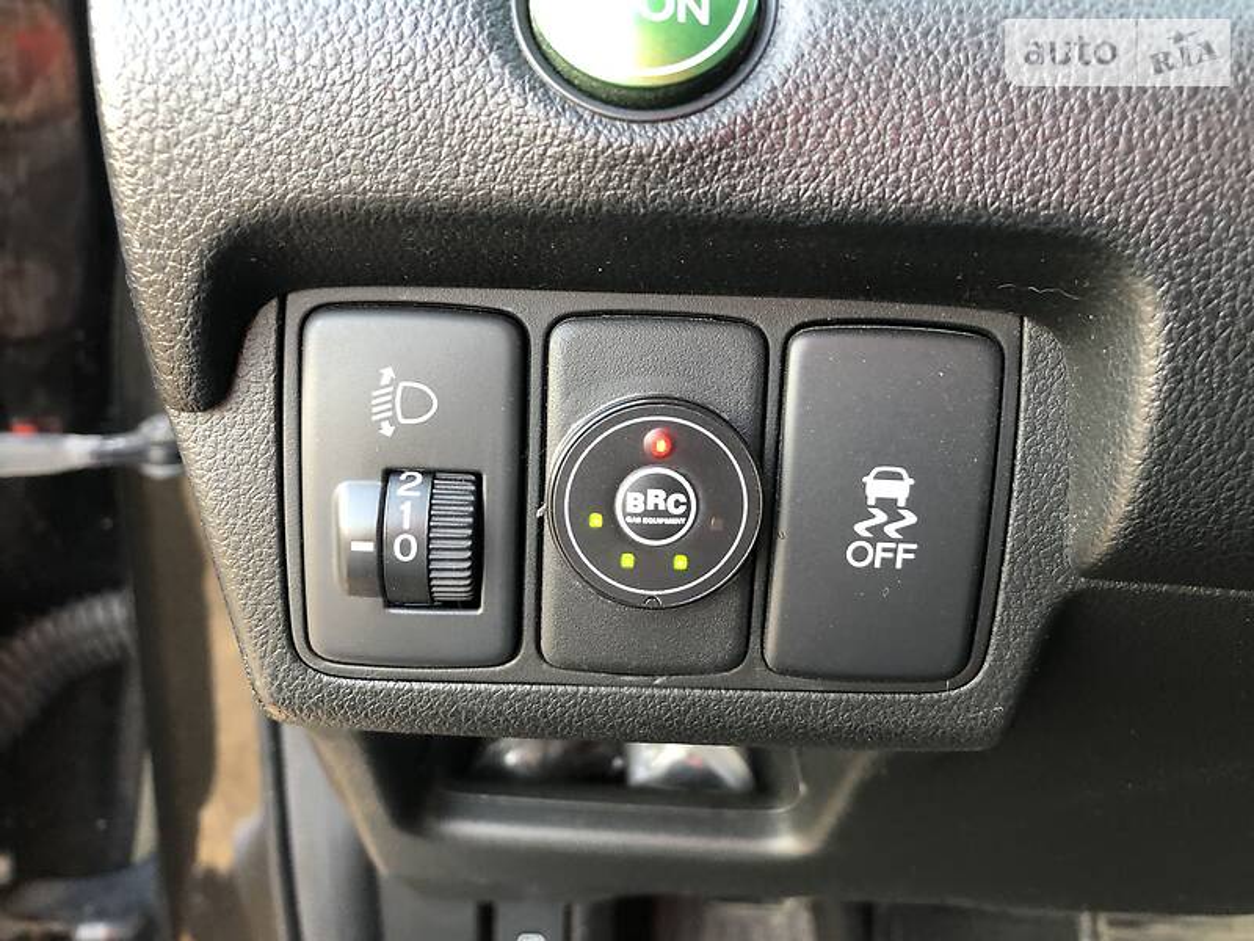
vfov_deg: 49.7
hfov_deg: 63.4
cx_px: 627
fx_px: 1014
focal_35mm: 28
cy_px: 470
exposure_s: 1/15
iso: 40
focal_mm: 4
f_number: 1.8
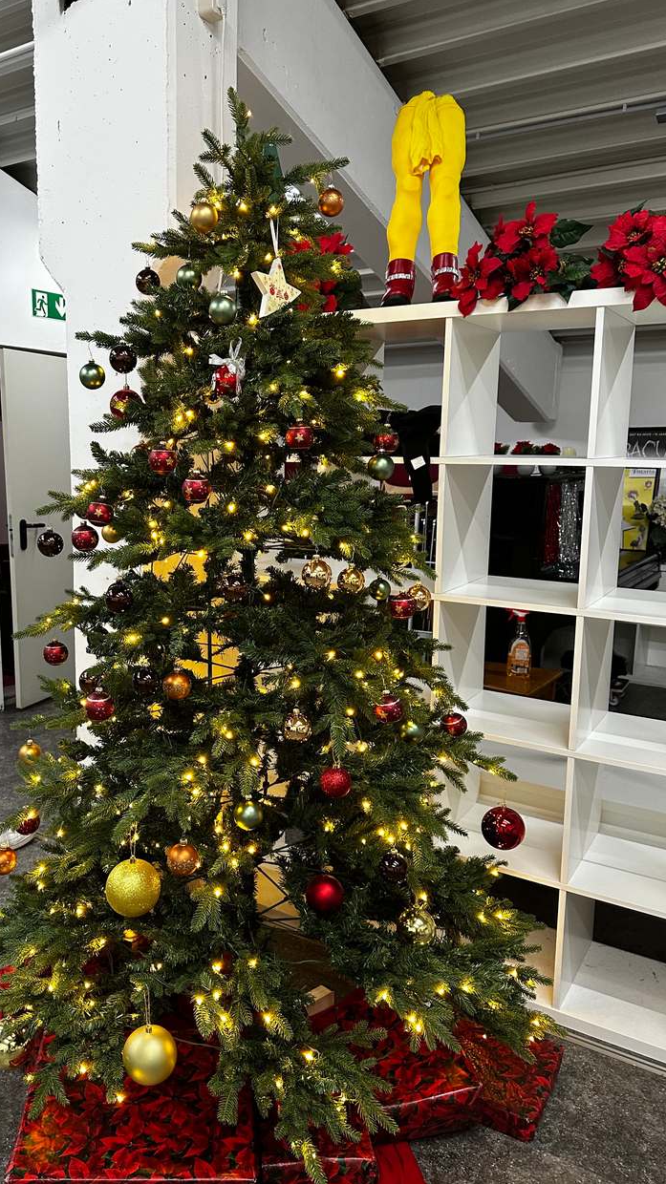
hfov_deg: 42.5
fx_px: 848
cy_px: 607
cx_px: 239
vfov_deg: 69.9
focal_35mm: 27
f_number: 1.78
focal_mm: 6.86
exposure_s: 1/50
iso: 320
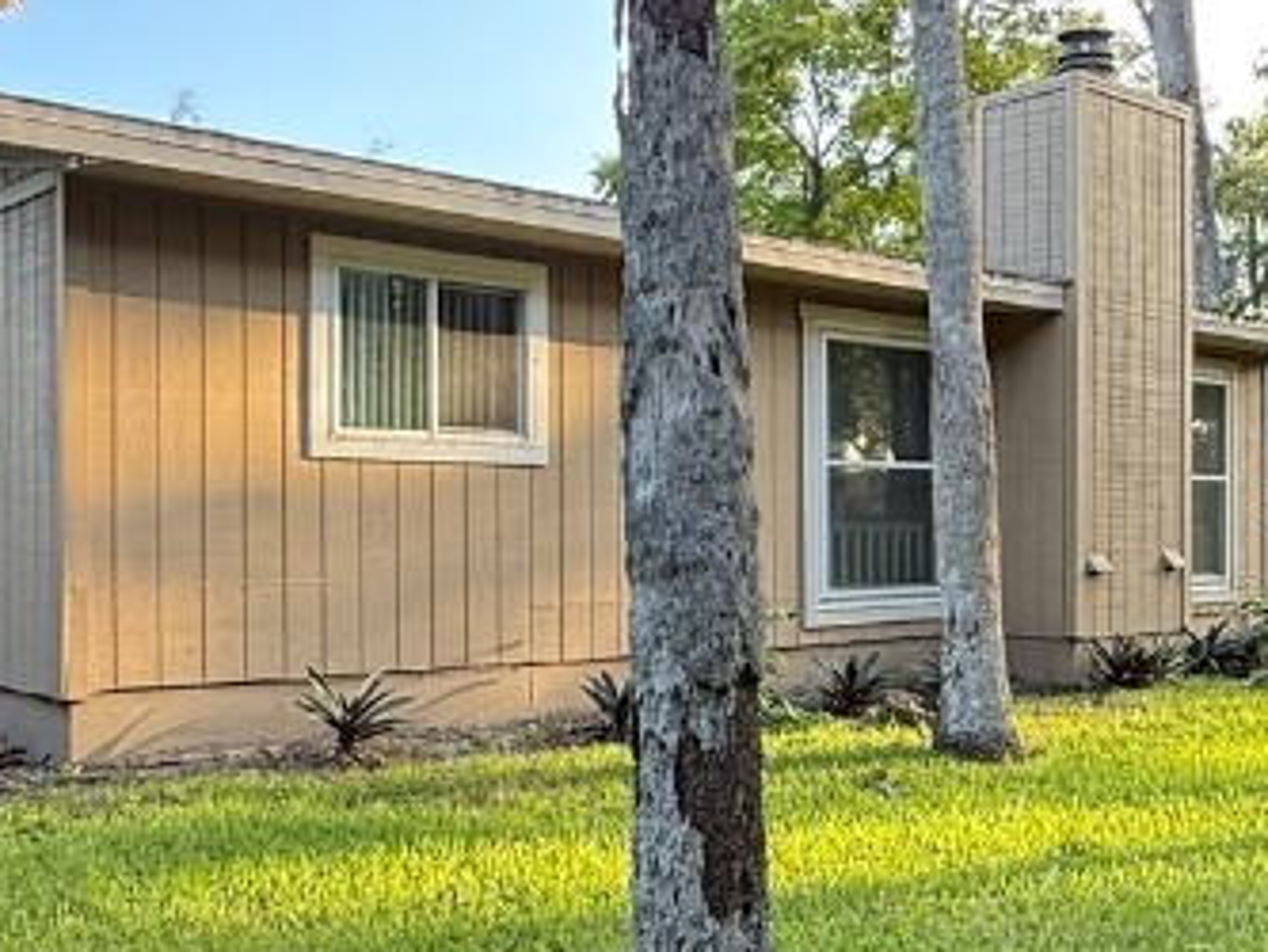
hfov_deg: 43.6
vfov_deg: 33.6
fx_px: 1576
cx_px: 758
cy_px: 541
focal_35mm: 43
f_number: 2.2
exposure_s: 1/99
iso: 160
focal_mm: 2.22
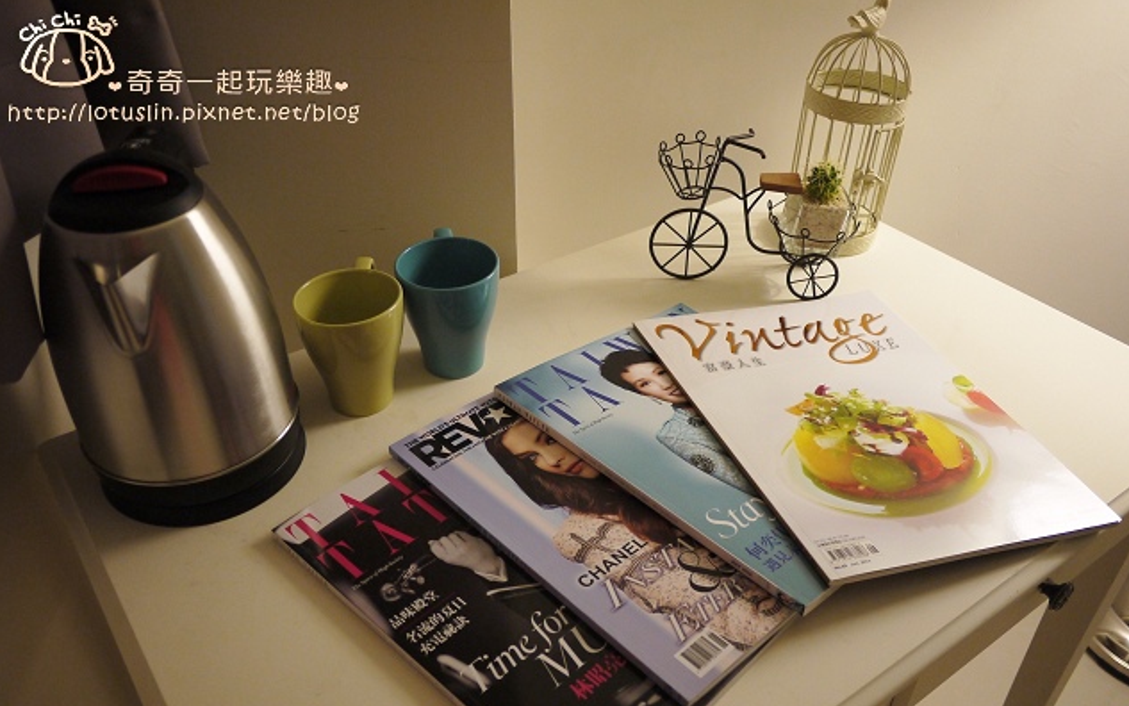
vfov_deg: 41.7
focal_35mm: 30
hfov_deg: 62.9
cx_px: 564
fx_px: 923
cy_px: 421
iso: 400
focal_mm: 14
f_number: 2.5
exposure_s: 1/50
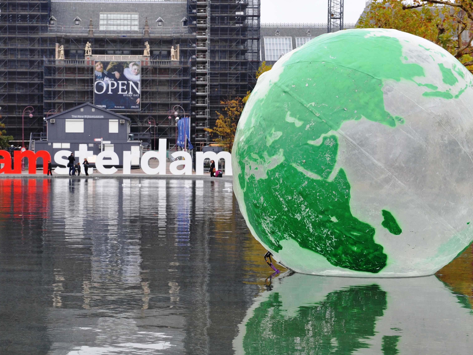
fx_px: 888
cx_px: 212
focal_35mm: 65
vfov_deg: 22.6
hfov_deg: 29.8
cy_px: 178
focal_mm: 60
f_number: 10
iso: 800
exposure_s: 1/125
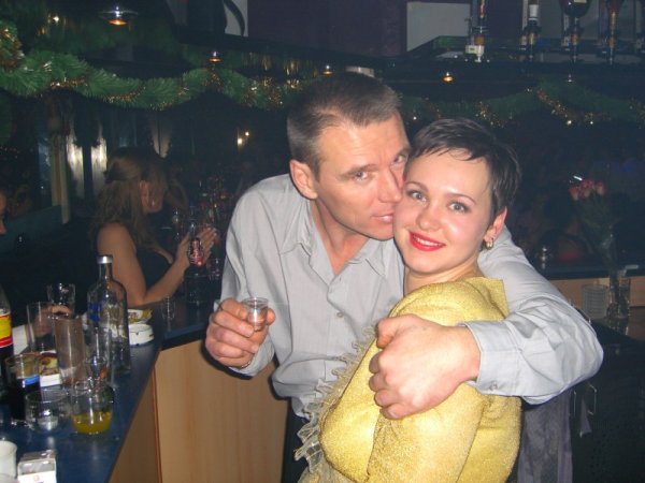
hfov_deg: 49.0
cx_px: 322
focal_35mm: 38
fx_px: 708
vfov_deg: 37.7
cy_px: 242
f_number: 2.8
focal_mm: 7.9
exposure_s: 1/60
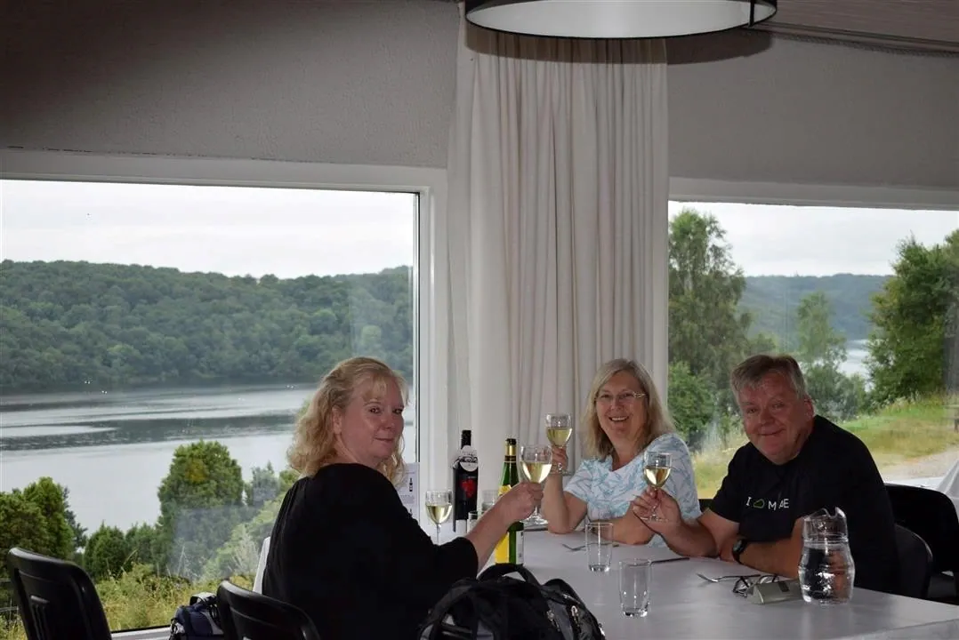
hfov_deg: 33.4
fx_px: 1599
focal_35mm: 60
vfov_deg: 22.6
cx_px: 480
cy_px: 320
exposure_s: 1/125
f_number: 5.6
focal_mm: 40
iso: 100
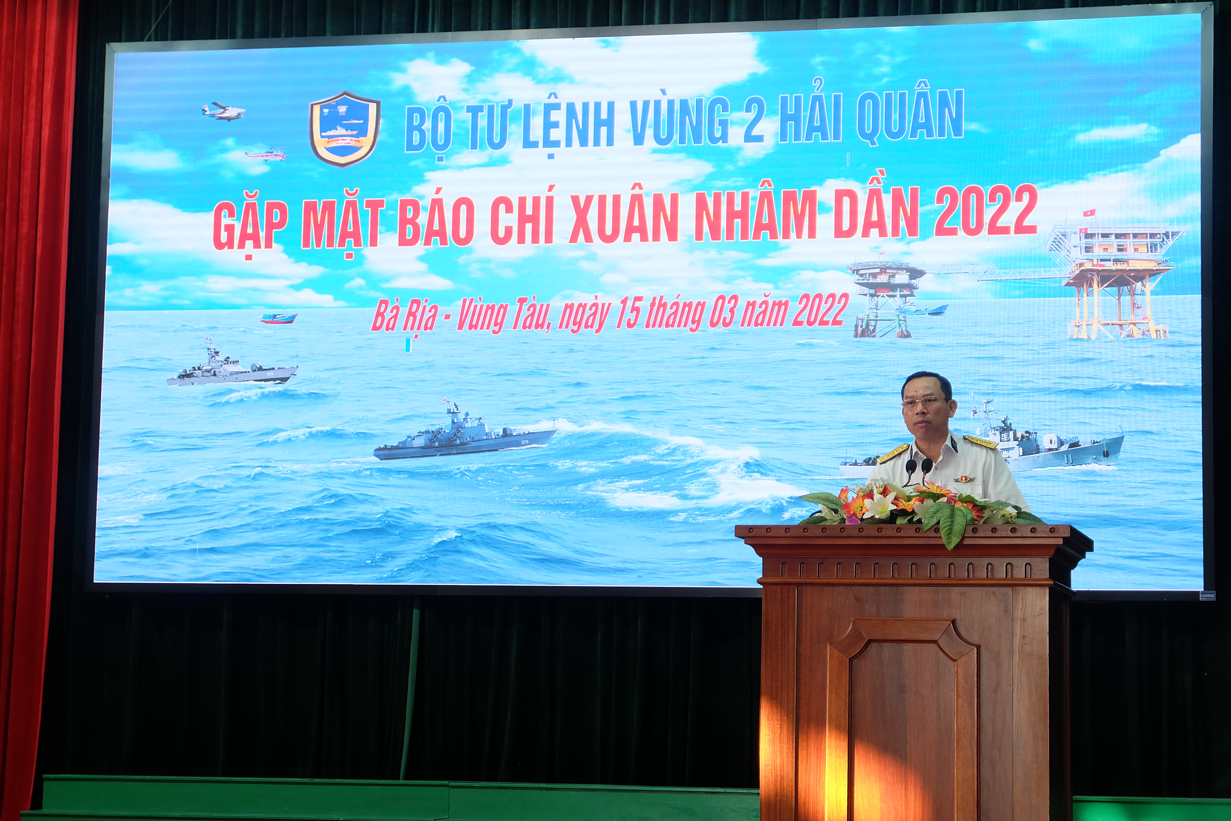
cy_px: 410
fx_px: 2564
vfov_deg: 18.2
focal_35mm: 75
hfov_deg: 27.0
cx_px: 616
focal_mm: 50
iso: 800
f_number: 5.6
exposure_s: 1/52
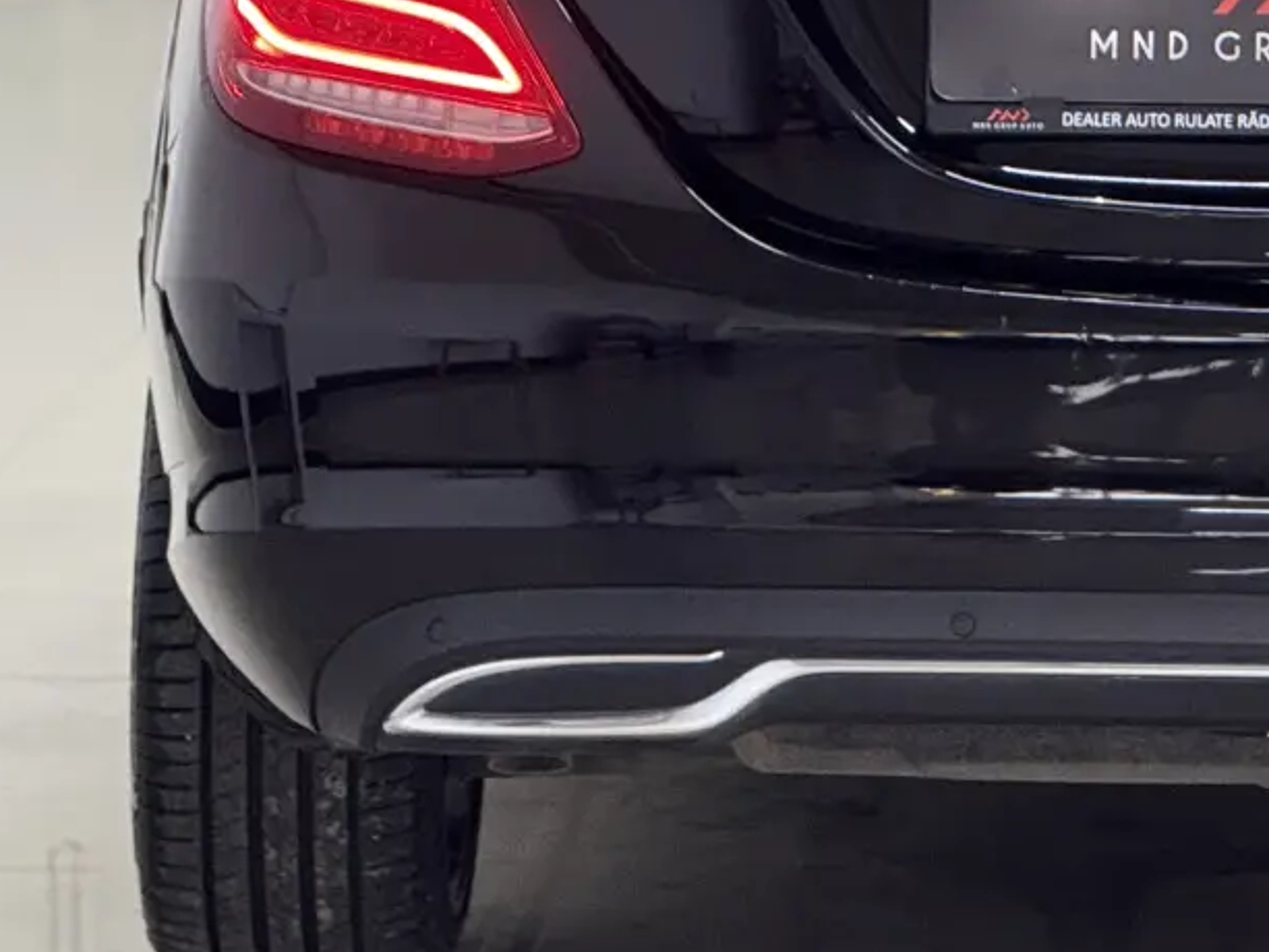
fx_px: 10340
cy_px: 33
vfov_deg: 5.3
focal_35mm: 282
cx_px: 1286
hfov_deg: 7.0
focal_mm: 15.66
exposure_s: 1/50
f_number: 2.8
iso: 400
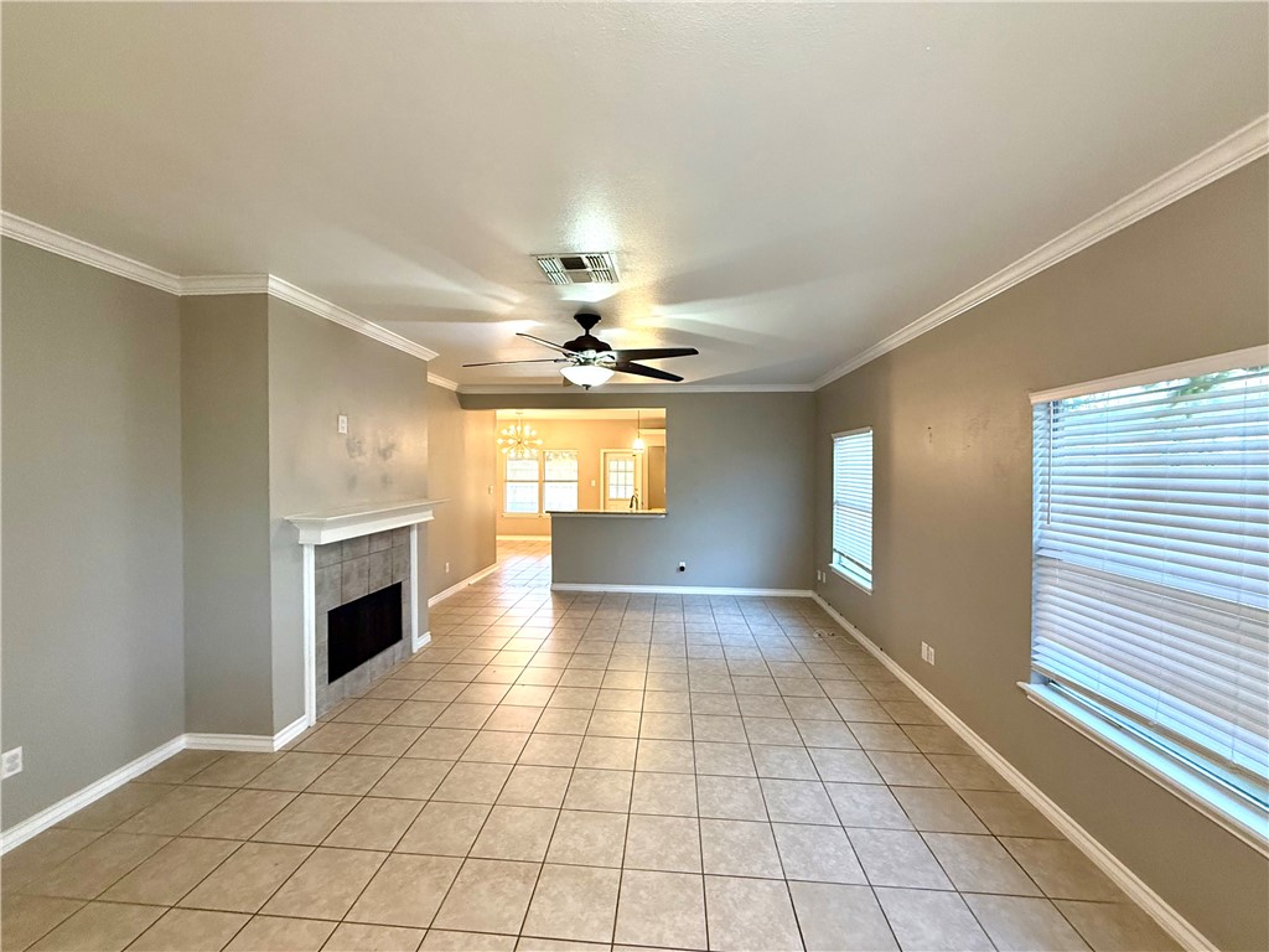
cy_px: 476
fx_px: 513
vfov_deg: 85.7
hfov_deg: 102.1
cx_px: 634
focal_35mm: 14
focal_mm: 2.22
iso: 250
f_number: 2.2
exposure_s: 1/60
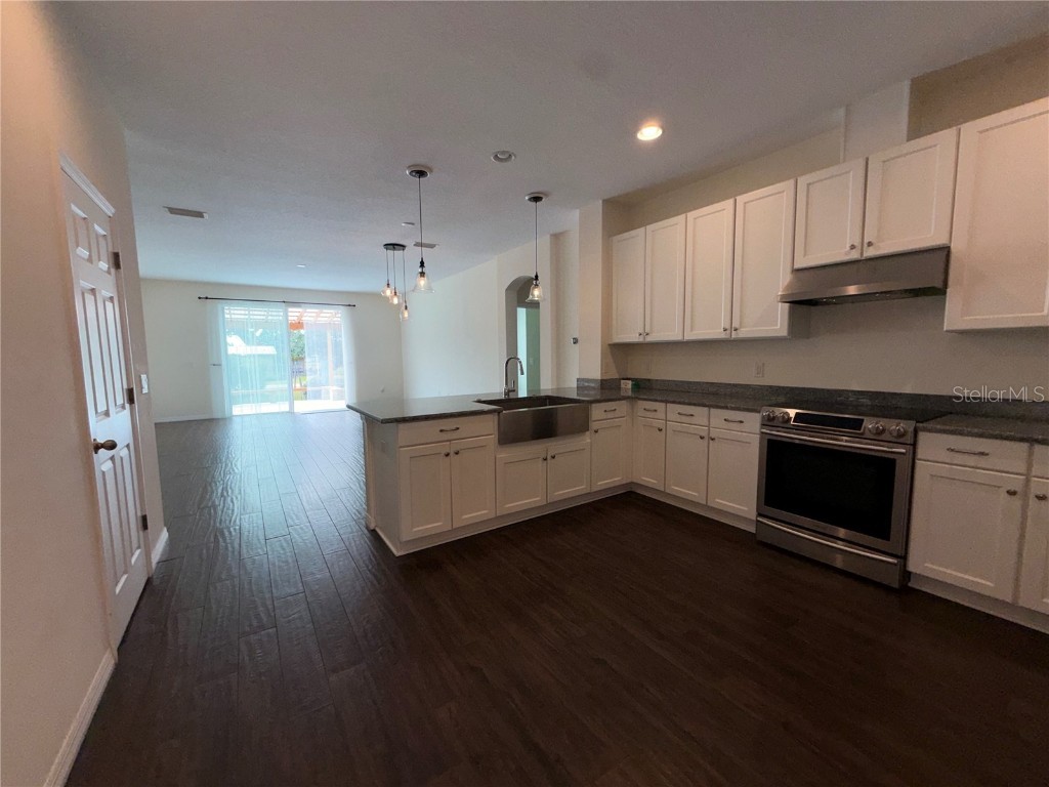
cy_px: 394
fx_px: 424
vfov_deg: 85.7
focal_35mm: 14
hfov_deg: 102.1
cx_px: 524
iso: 50
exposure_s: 1/122
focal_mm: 2.22
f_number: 2.2
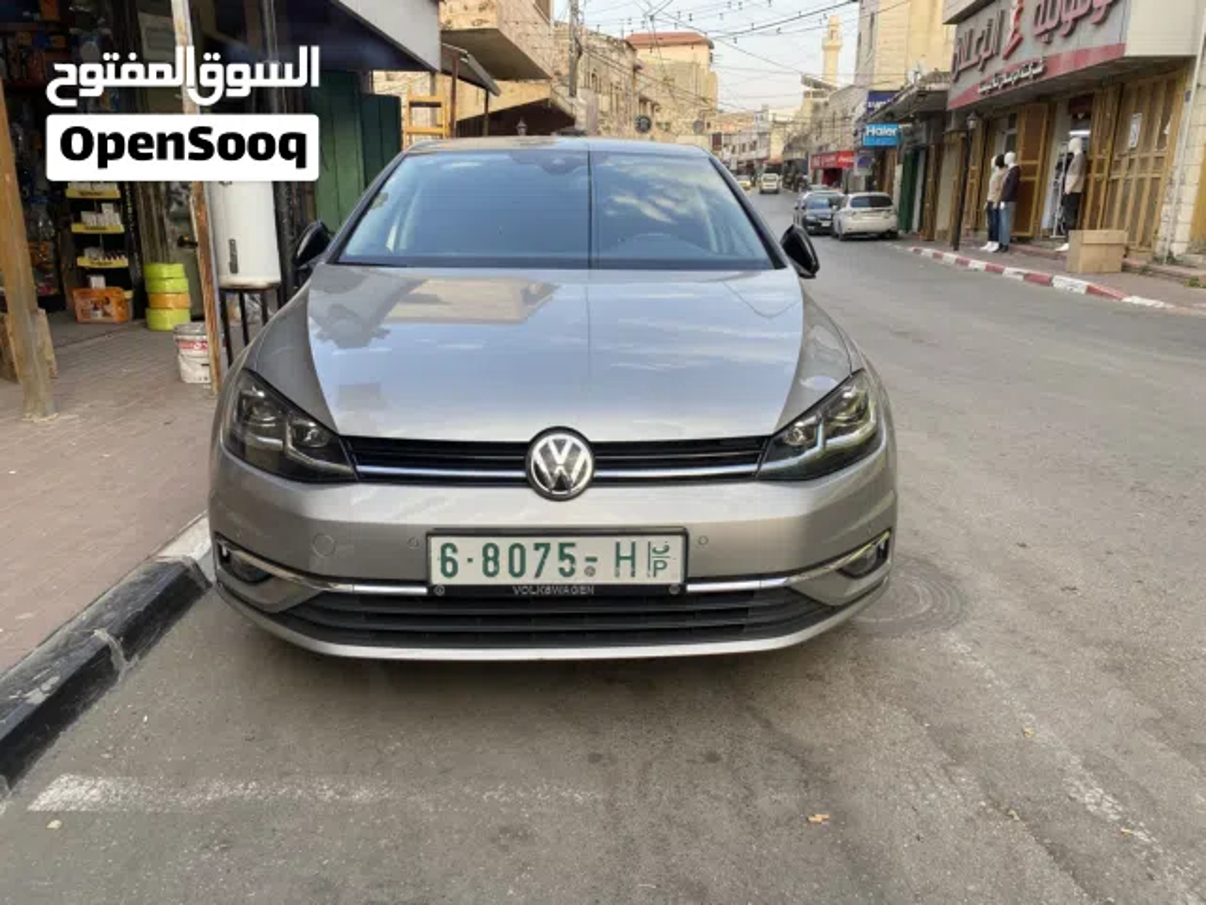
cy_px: 452
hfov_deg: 67.3
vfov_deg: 53.1
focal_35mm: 26
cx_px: 603
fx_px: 906
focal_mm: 4.25
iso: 32
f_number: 1.8
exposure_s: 1/199
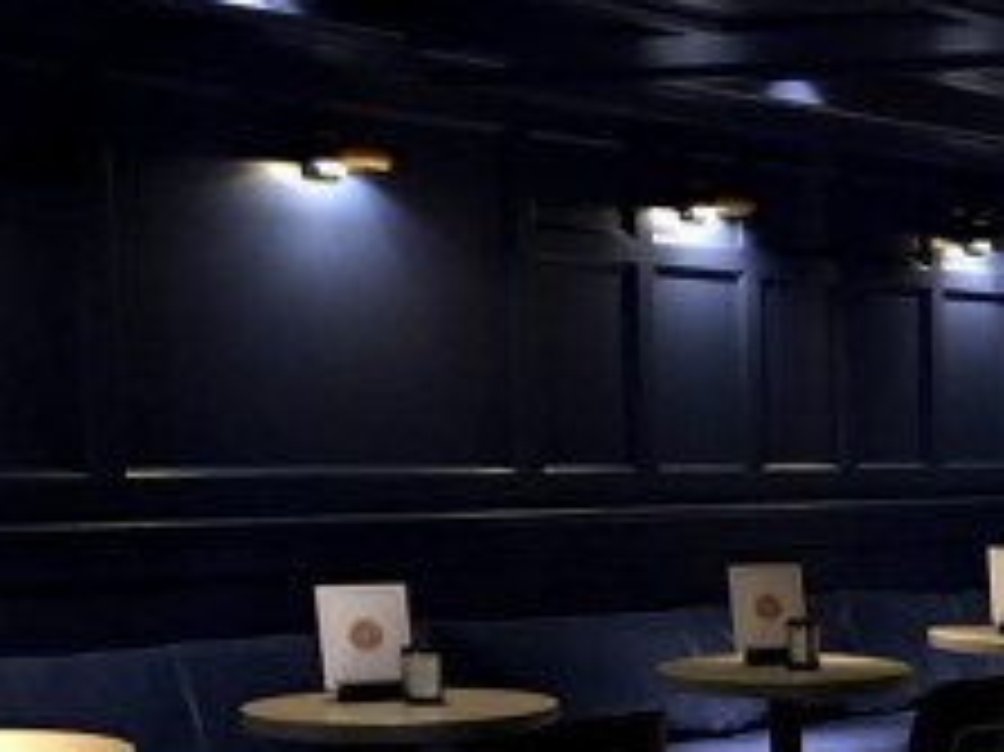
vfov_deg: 15.6
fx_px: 2638
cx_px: 1432
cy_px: 912
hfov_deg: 19.3
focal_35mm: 91
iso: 80
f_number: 2.2
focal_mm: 4.15
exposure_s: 1/10
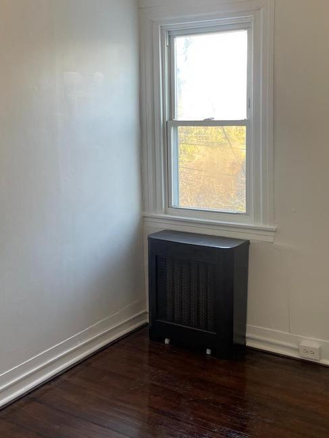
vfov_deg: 43.5
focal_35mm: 43
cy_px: 168
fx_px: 545
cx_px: 155
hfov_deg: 33.6
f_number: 1.6
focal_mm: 4.2
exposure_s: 1/120
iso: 80
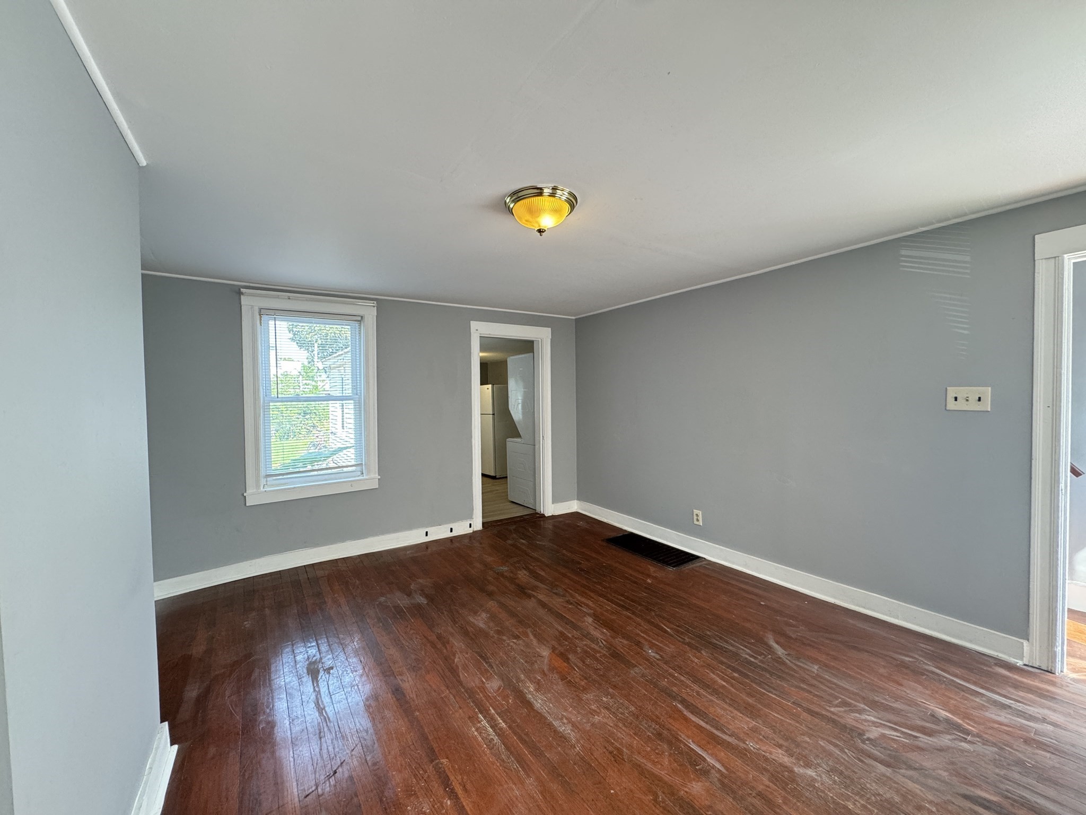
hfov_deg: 102.1
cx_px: 543
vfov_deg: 85.7
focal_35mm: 14
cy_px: 408
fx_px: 439
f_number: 2.2
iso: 200
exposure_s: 1/120
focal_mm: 2.22
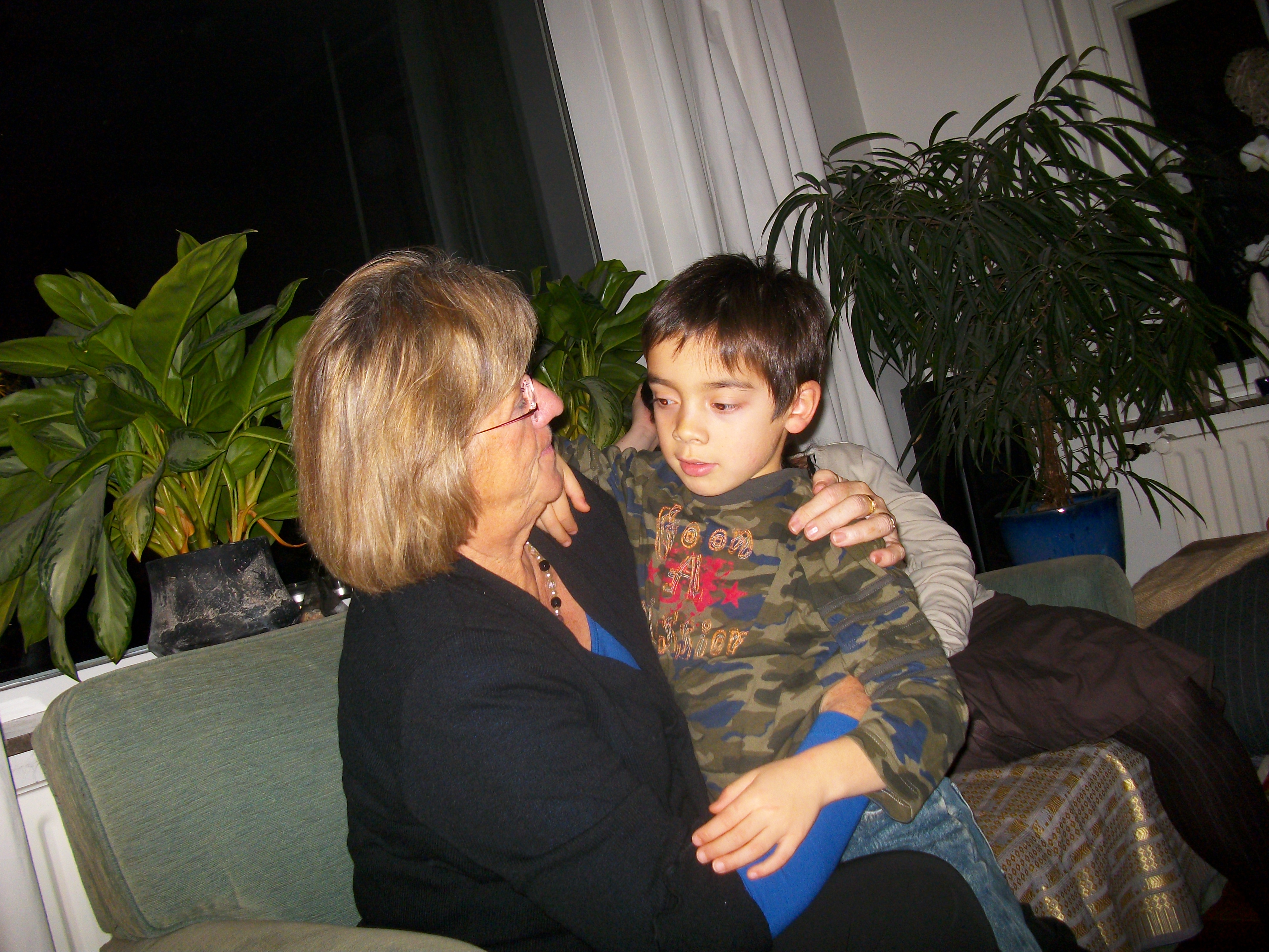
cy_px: 476
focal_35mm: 34
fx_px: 1246
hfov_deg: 54.0
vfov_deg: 41.8
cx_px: 634
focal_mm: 5.7
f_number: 2.9
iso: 150
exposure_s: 1/40
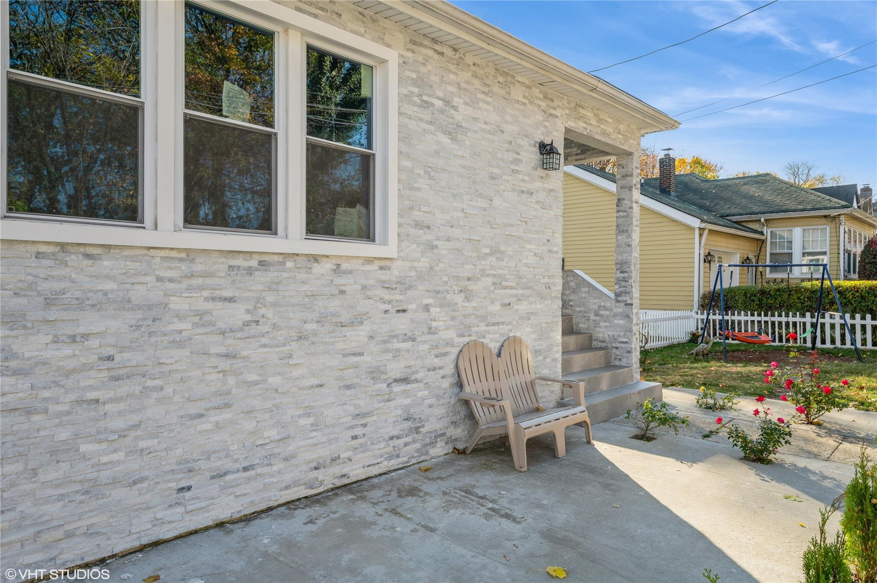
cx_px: 438
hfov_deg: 73.8
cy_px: 292
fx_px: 584
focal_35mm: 24
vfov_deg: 53.1
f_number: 11
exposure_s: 1/80
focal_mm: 24
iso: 200
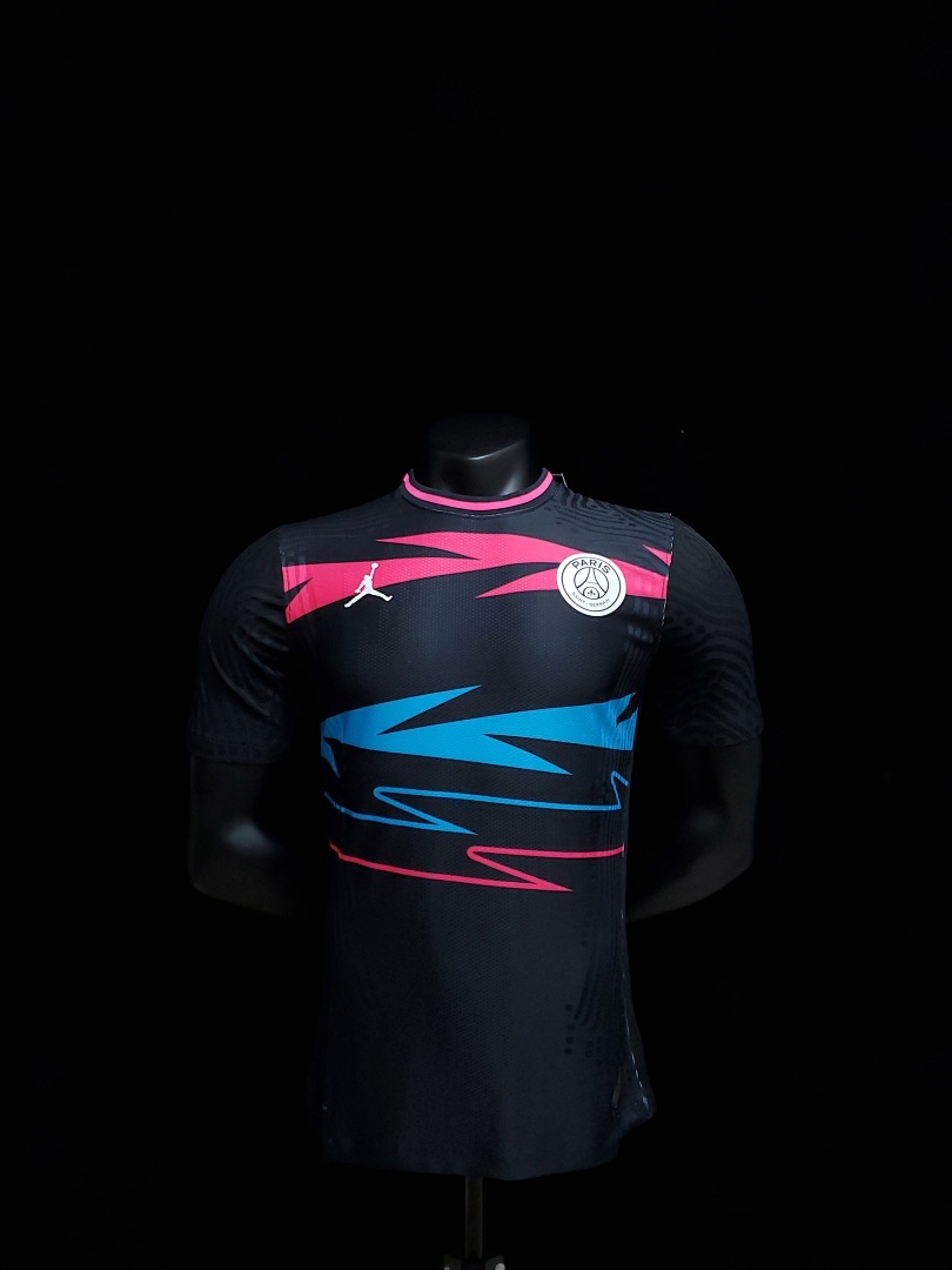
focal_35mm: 26
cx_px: 476
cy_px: 635
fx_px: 953
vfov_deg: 67.3
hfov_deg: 53.1
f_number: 1.5
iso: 200
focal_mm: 4.3
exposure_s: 1/15
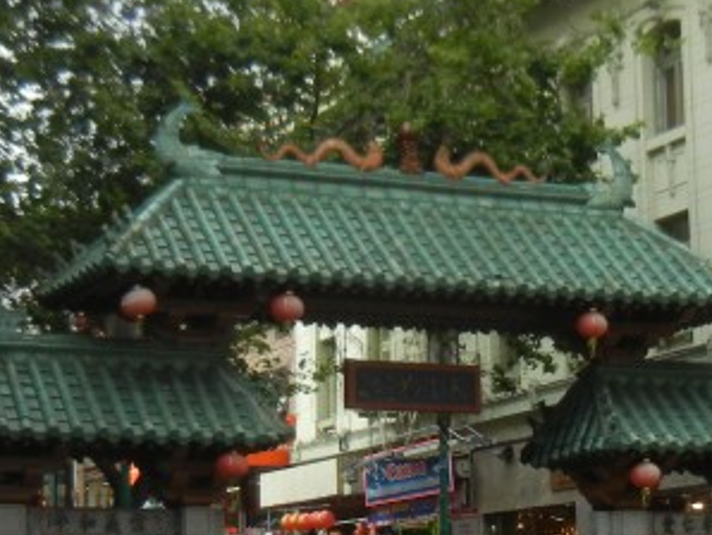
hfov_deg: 19.0
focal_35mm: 103
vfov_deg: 14.4
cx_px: 440
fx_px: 2120
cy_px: 351
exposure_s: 1/574
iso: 160
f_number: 3.5
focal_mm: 5.4
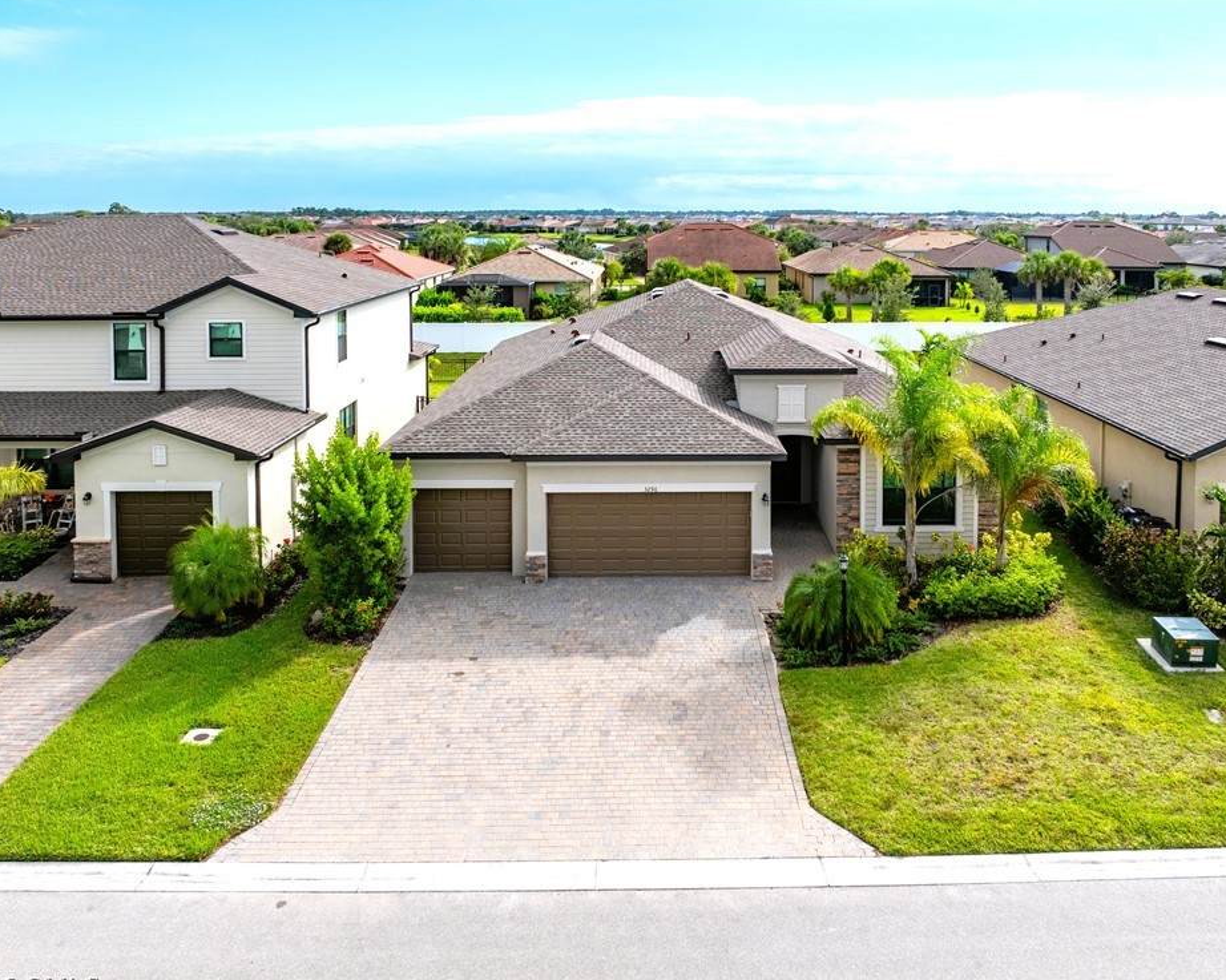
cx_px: 656
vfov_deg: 54.9
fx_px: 943
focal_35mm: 26
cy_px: 500
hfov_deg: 66.0
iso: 200
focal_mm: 12.29
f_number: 2.8
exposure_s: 1/500
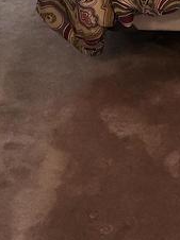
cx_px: 104
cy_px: -153
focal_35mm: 110
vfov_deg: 15.9
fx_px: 764
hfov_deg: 13.4
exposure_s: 1/60
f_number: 1.8
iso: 160
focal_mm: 5.4
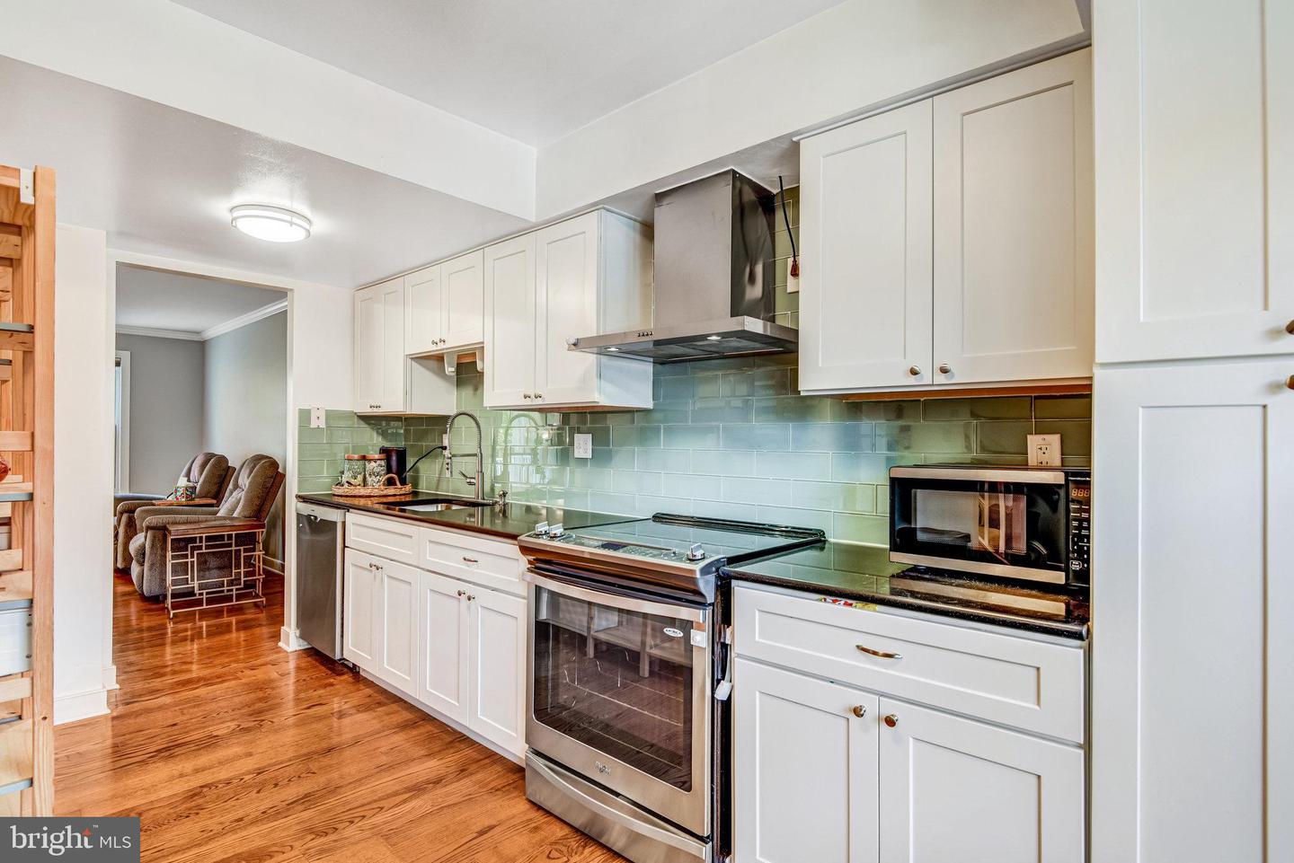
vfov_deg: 70.5
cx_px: 647
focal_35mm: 17
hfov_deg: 93.3
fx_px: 611
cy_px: 432
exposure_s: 1/10
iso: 400
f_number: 8
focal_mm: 17
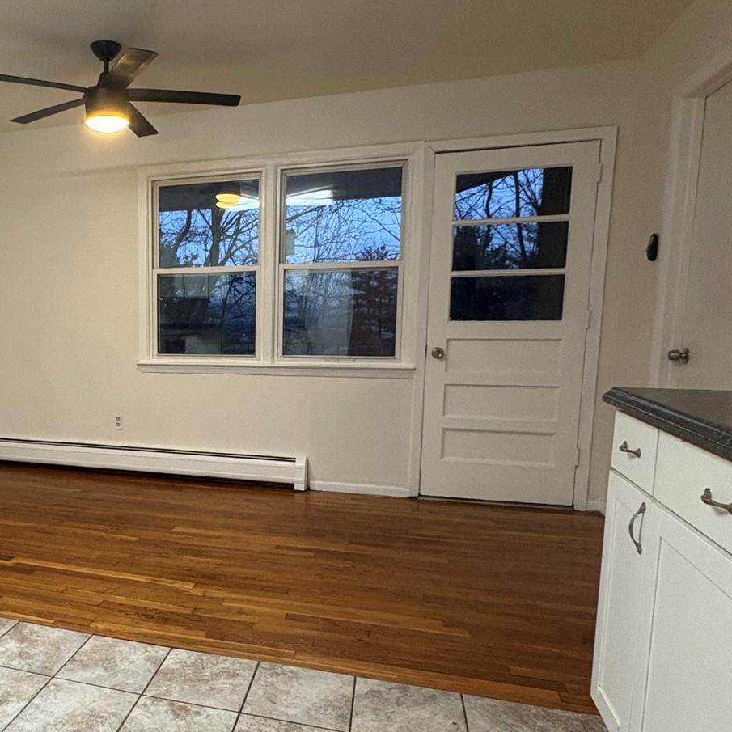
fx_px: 670
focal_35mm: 28
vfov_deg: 57.2
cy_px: 396
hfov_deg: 53.7
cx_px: 153
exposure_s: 1/60
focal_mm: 2.22
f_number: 2.2
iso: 320
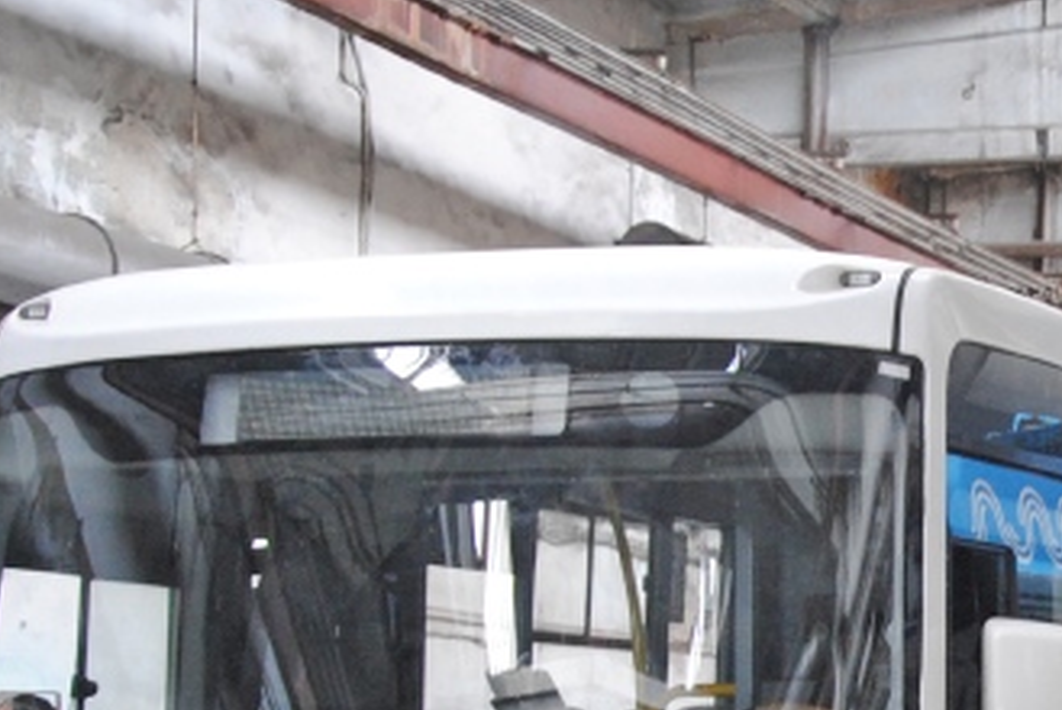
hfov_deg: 14.6
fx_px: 4040
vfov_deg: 10.0
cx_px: 1149
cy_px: 566
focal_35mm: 137
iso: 500
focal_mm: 25
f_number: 4
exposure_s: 1/30
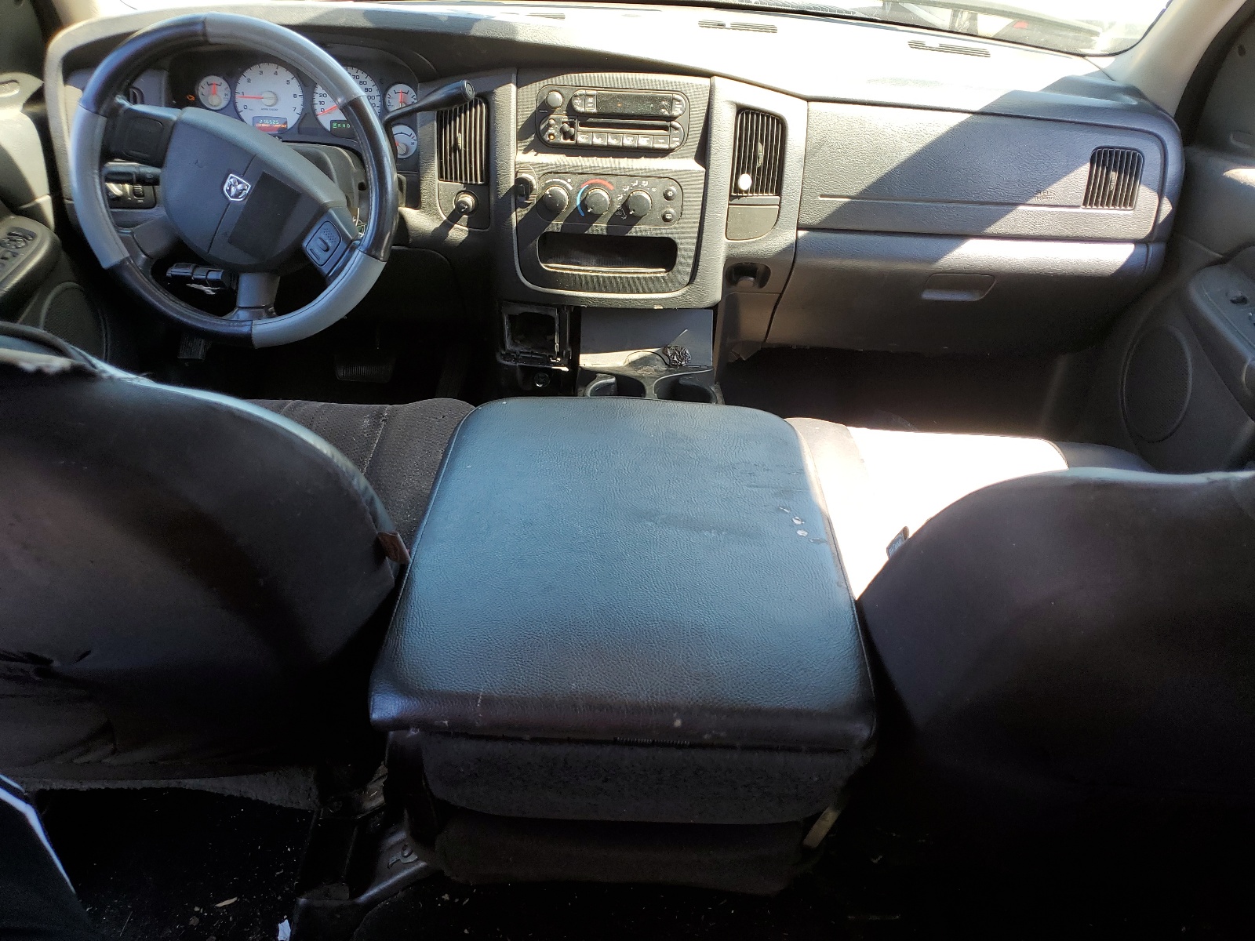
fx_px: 943
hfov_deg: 67.3
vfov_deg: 53.1
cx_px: 628
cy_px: 470
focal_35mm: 26
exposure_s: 1/182
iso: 50
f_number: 1.5
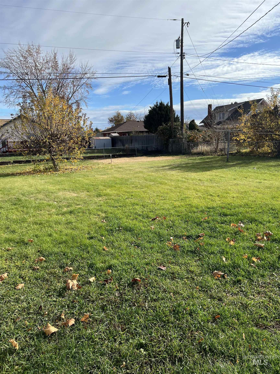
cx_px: 140
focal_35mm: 26
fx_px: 280
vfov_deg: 67.3
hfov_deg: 53.1
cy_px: 187
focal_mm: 5.7
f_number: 1.5
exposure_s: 1/4444
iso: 50
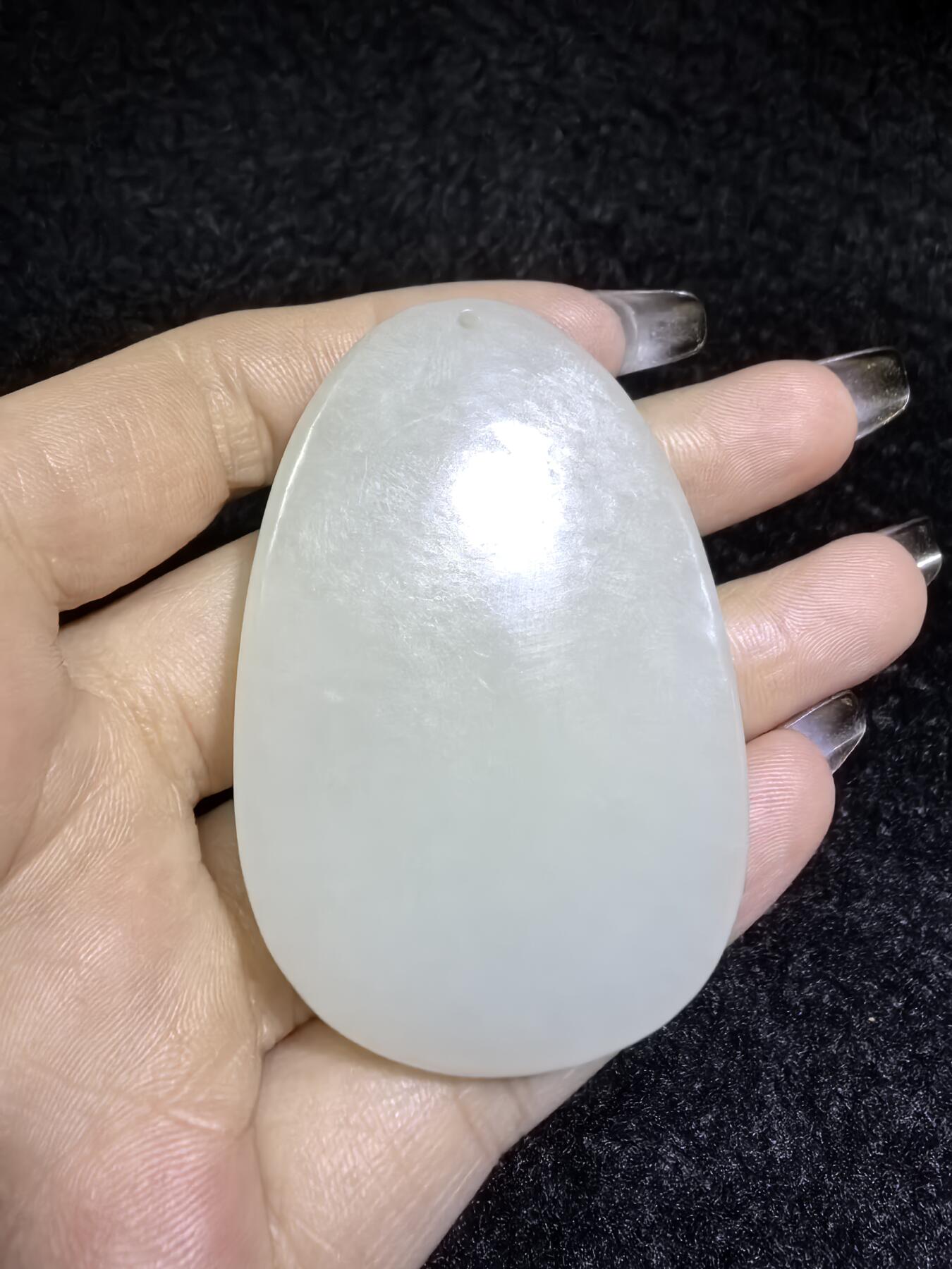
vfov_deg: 65.3
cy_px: 634
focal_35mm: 27
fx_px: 990
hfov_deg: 51.4
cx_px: 476
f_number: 2.2
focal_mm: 1.95
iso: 500
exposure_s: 1/333
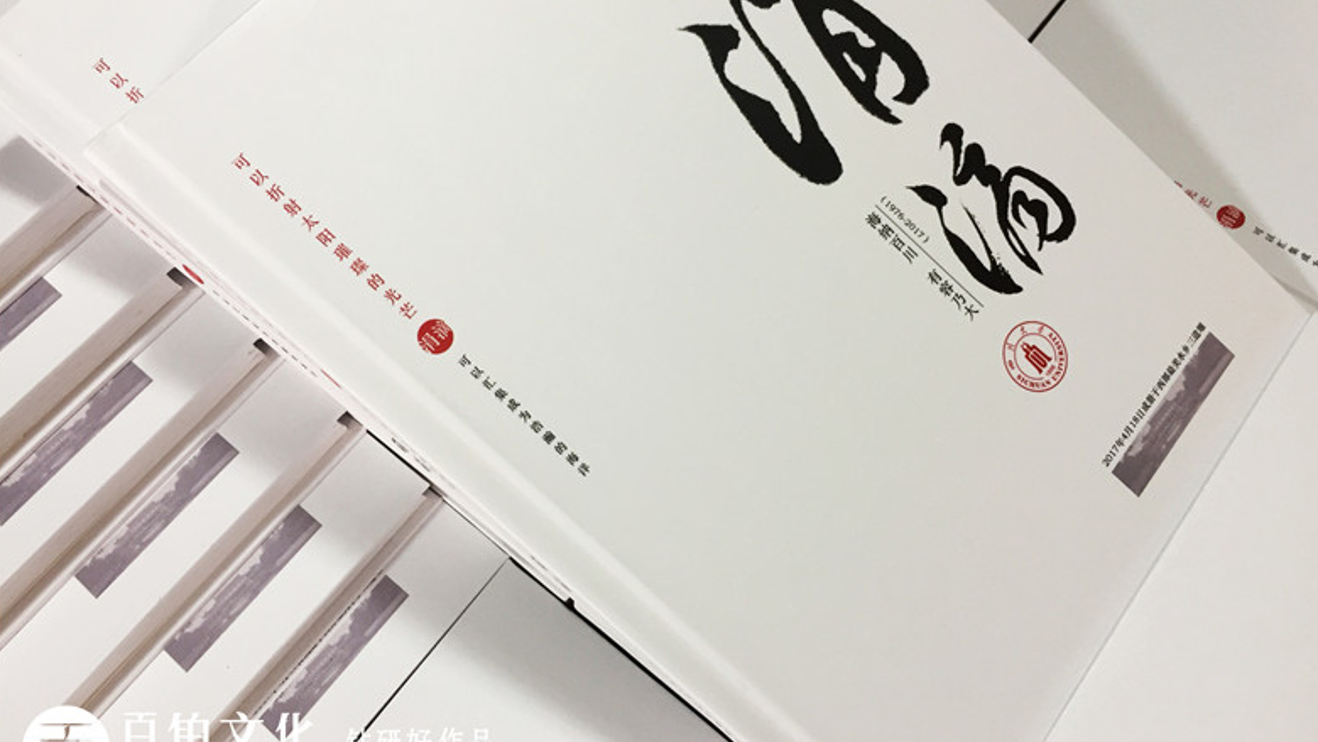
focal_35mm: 32
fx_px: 1118
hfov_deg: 61.0
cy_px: 311
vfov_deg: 36.6
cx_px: 662
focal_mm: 4.15
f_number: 2.2
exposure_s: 1/33
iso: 125
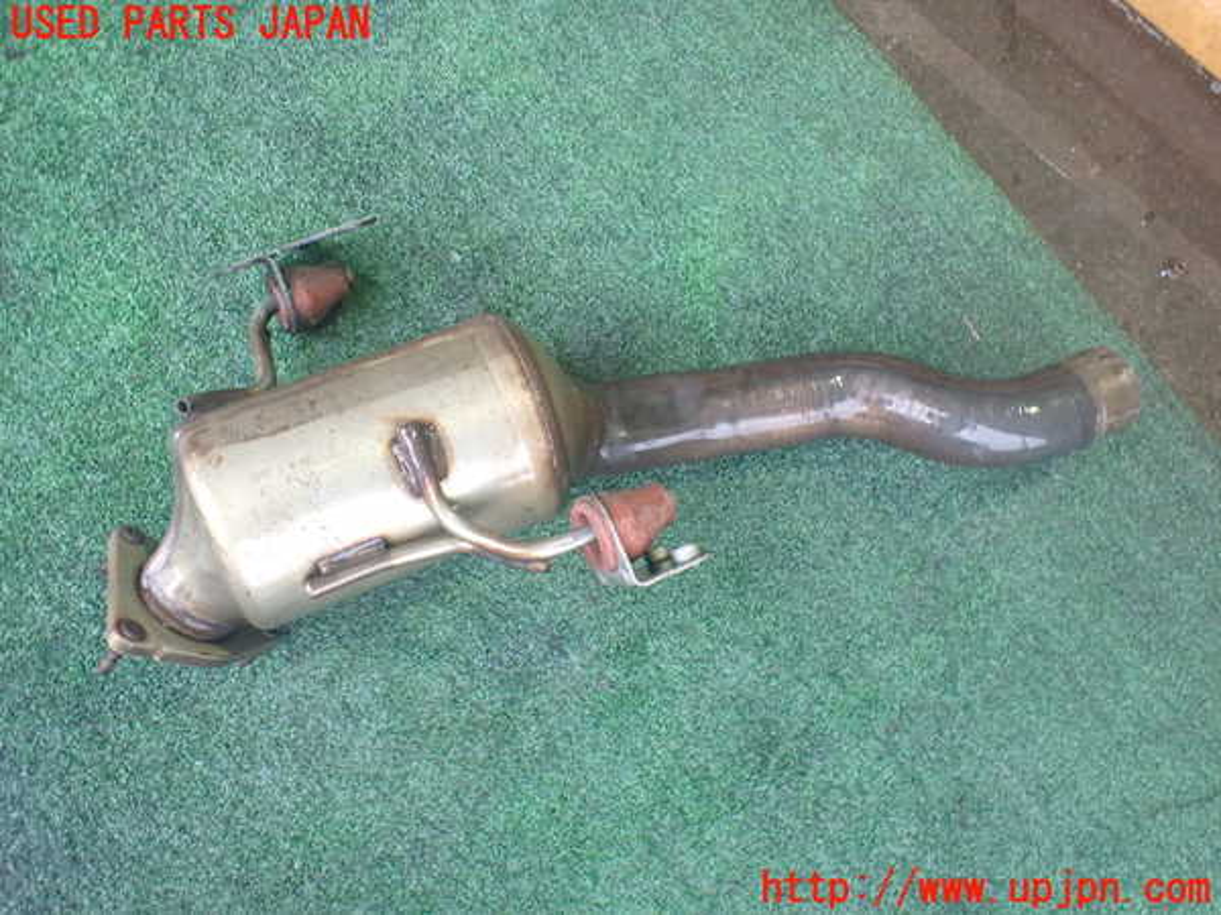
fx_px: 1058
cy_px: 458
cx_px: 610
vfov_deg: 46.8
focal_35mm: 30
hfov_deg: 60.0
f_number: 2.3
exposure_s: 1/60
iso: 800
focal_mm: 5.4
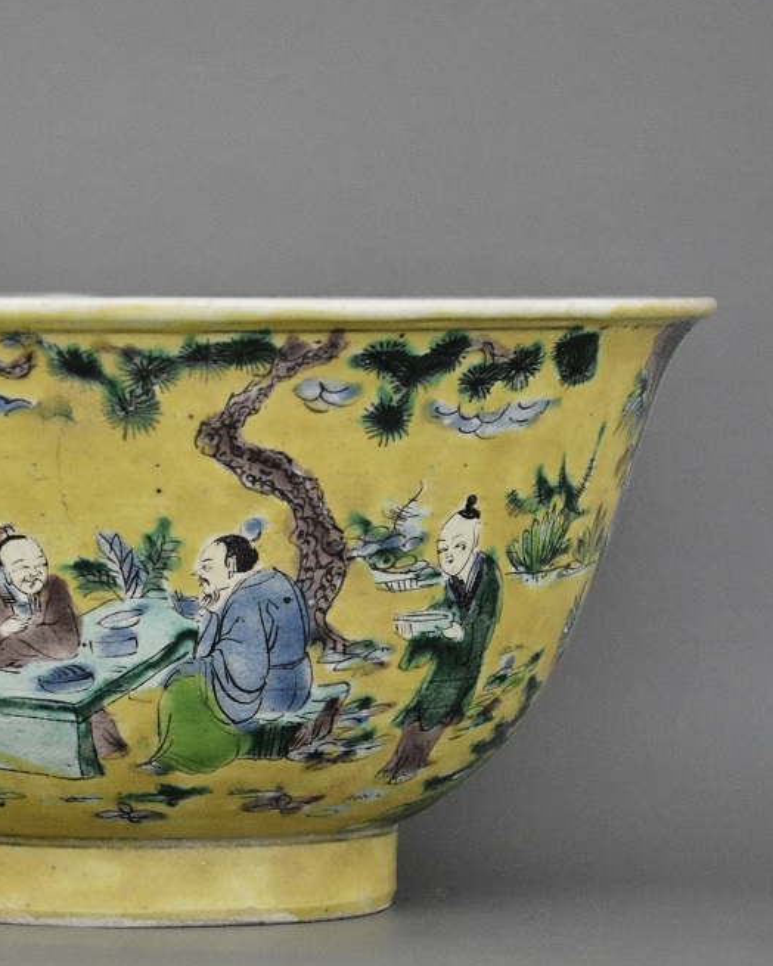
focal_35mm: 259
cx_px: 174
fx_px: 7407
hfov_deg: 6.0
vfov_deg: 7.5
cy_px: 510
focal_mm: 98
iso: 1250
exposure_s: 1/20
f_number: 5.6
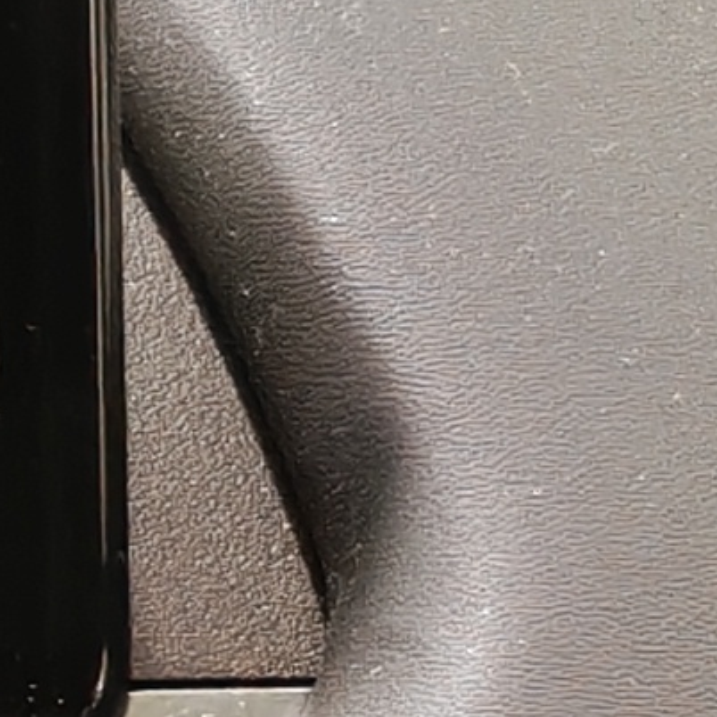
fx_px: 6960
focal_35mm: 297
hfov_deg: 5.1
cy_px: 892
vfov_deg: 5.9
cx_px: -2461
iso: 640
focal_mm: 6.12
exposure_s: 1/50
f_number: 1.9
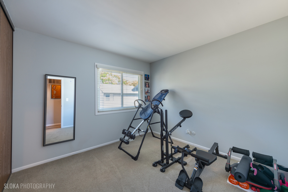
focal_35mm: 14
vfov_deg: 81.2
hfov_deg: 104.3
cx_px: 144
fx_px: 112
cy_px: 96
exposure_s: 1/4
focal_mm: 14
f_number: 8
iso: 80
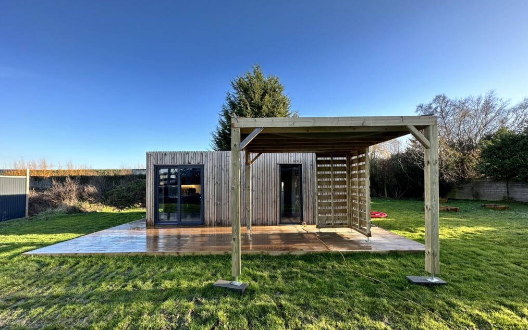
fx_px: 216
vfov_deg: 74.7
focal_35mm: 15
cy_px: 177
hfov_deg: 101.5
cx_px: 262
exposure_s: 1/265
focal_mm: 2.22
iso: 40
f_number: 2.2
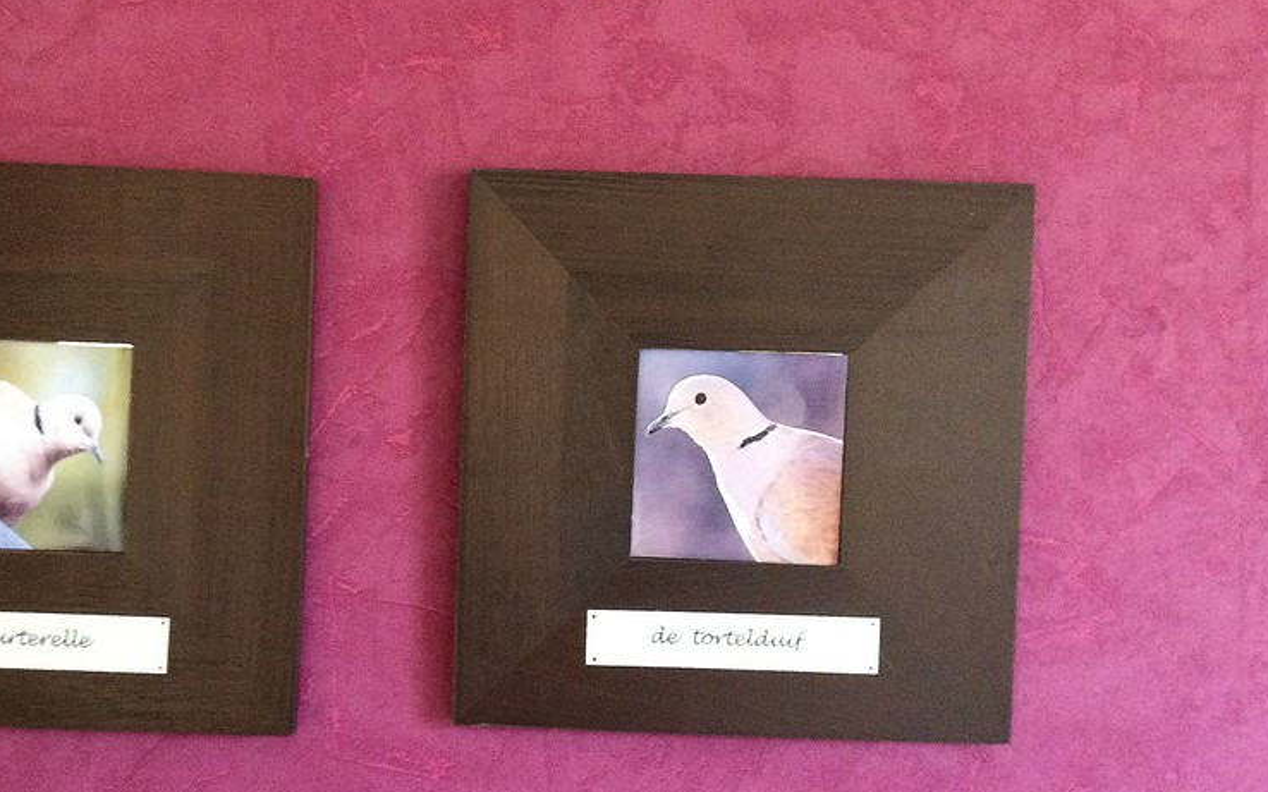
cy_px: 389
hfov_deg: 42.3
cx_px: 478
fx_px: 1624
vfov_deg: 27.4
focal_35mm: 47
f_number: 2.4
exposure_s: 1/17
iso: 250
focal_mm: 3.3
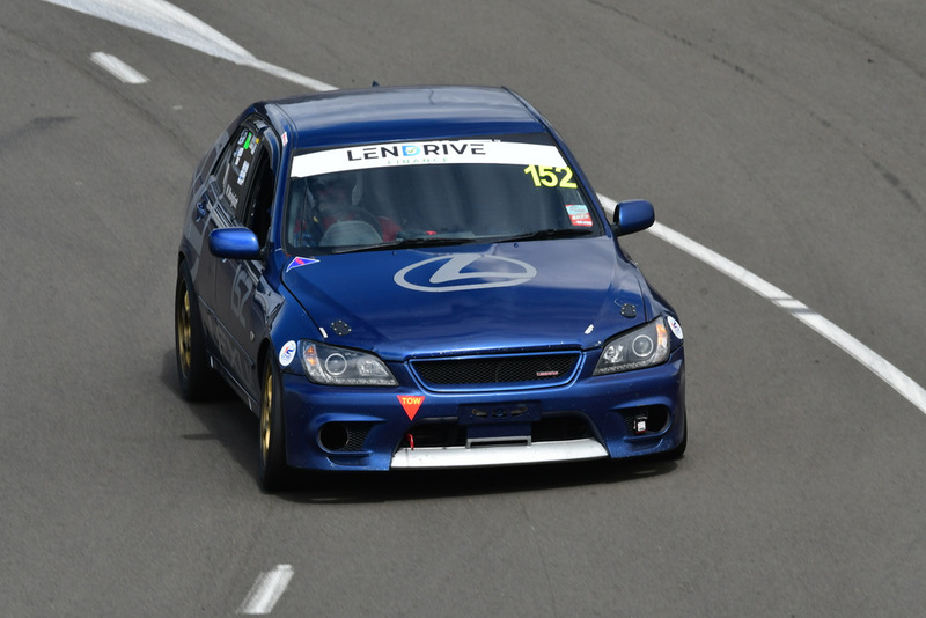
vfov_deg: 3.0
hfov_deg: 4.4
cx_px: 463
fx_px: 11964
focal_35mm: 465
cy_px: 309
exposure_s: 1/250
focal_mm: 310
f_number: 13
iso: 250
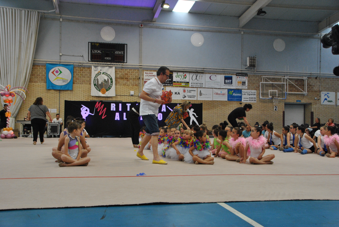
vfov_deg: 35.6
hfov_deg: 51.2
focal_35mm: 38
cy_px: 114
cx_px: 170
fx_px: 354
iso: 800
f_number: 5.6
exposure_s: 1/125
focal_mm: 25
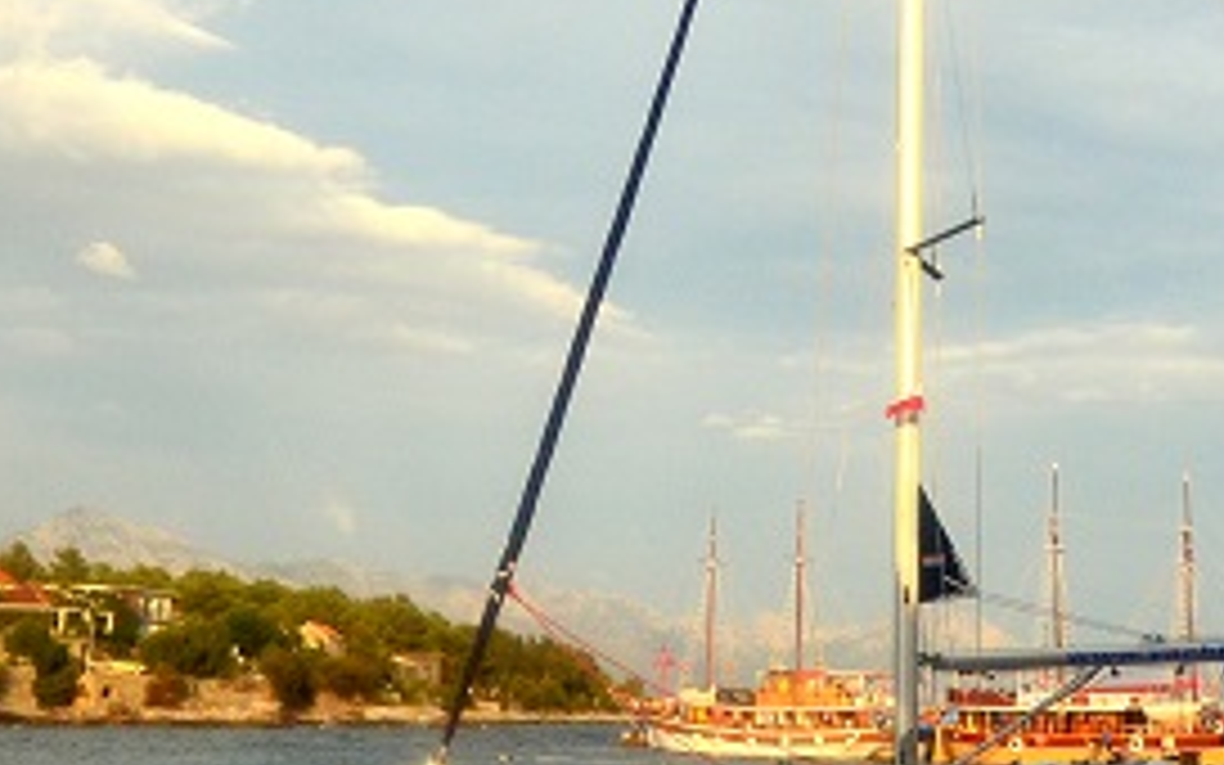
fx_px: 2135
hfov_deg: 32.0
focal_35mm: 64
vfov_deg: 20.2
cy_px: 205
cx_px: 675
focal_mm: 12
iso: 640
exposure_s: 1/4000
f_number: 5
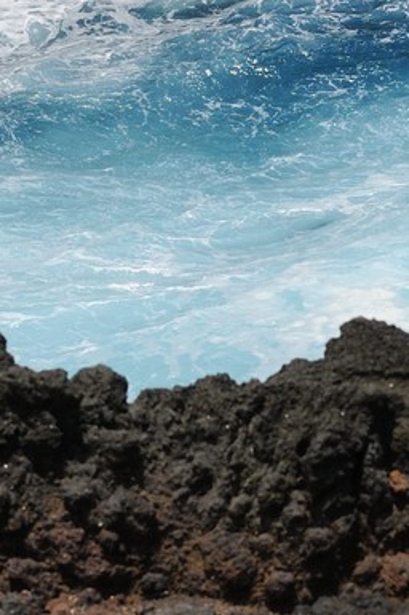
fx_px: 5326
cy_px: -561
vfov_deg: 6.4
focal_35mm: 312
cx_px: 620
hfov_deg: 4.4
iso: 200
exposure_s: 1/320
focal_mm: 75
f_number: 14
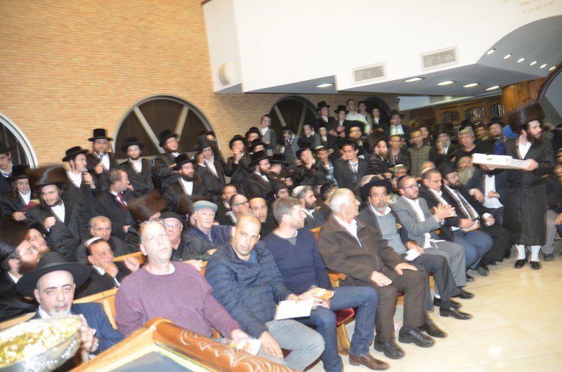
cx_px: 281
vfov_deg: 47.7
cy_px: 186
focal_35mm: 27
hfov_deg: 67.5
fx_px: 421
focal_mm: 18
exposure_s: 1/60
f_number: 4
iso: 800
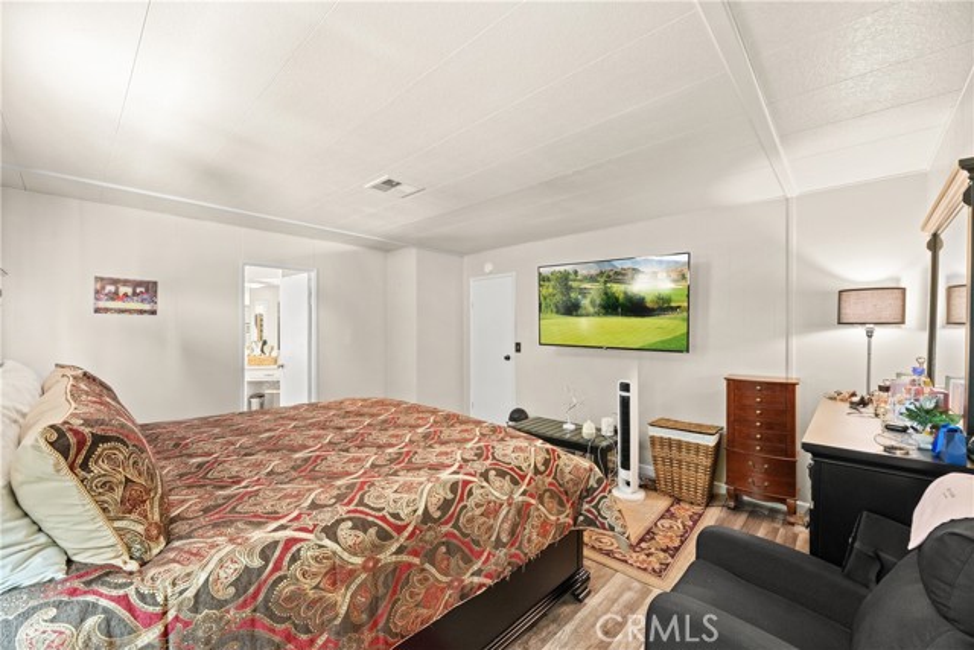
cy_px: 325
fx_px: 379
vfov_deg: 81.2
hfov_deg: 104.2
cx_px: 487
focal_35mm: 14
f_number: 8
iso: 2500
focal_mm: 14
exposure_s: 1/3
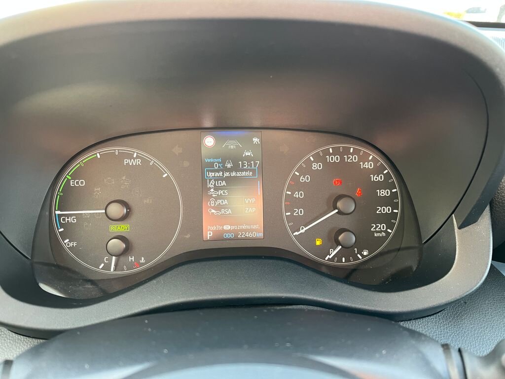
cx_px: 252
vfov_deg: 53.1
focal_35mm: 26
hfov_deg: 67.3
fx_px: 379
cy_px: 190
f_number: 1.6
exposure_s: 1/60
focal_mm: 5.1
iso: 160
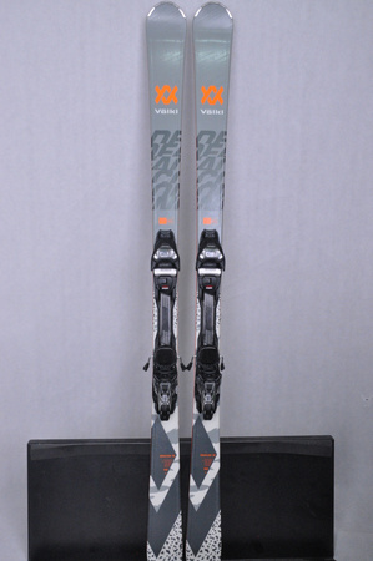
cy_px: 280
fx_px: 561
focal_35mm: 36
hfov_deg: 36.8
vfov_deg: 53.2
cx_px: 186
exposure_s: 1/125
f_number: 8
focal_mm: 24
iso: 3200
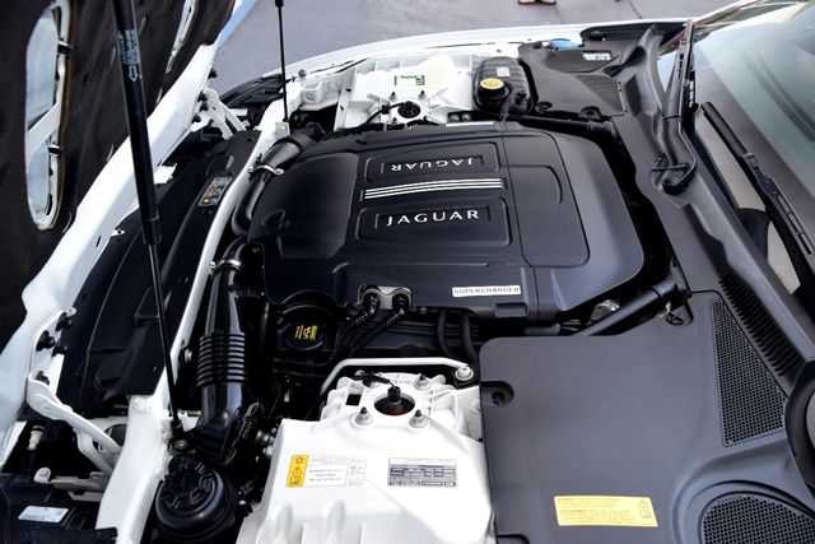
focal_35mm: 27
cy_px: 272
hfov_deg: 67.4
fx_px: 611
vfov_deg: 48.0
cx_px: 408
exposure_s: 1/125
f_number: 5.6
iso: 800
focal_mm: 18
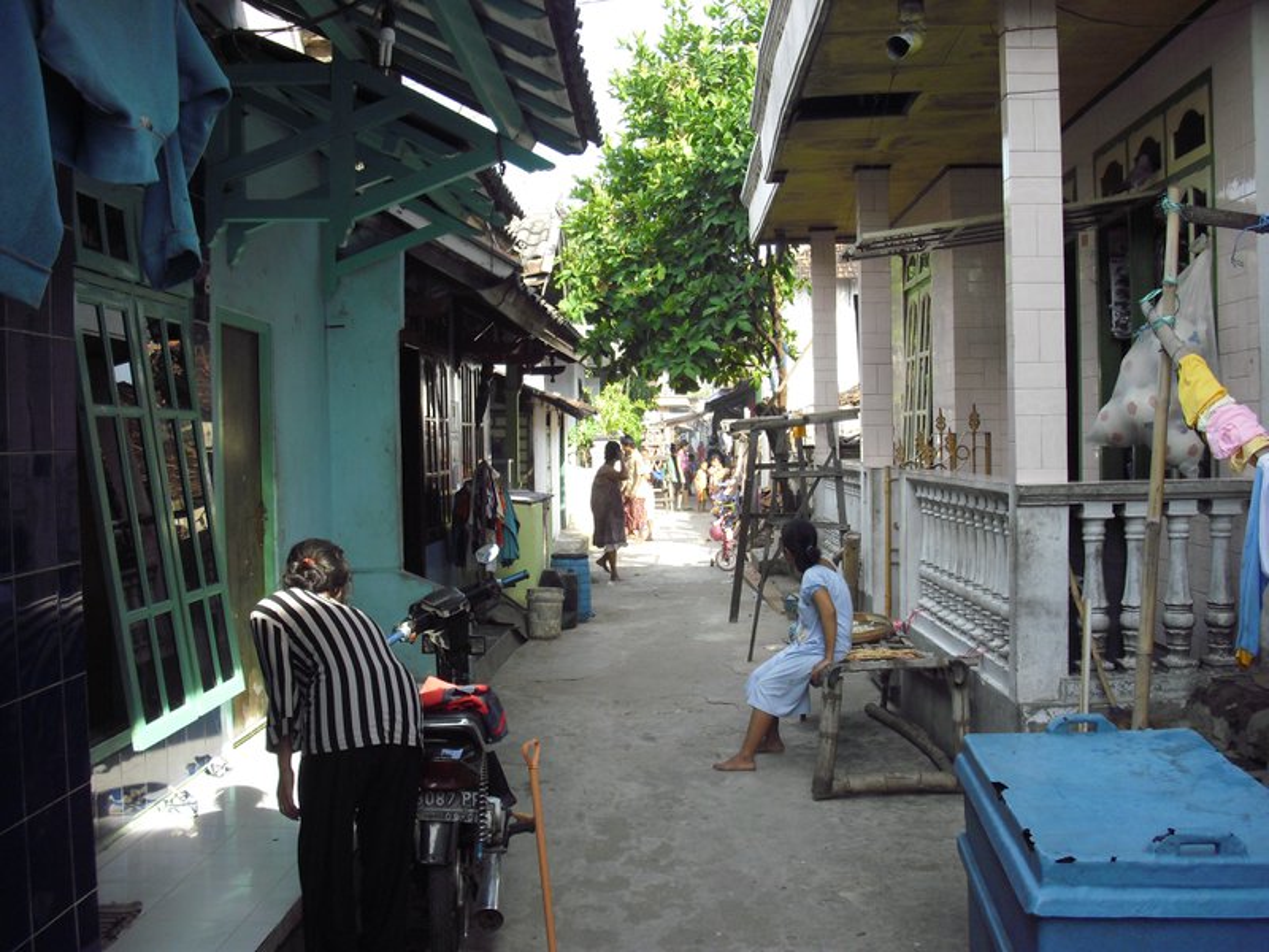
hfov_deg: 49.0
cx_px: 634
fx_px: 1393
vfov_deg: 37.7
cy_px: 476
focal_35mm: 38
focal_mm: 6.2
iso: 100
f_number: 2.8
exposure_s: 1/250
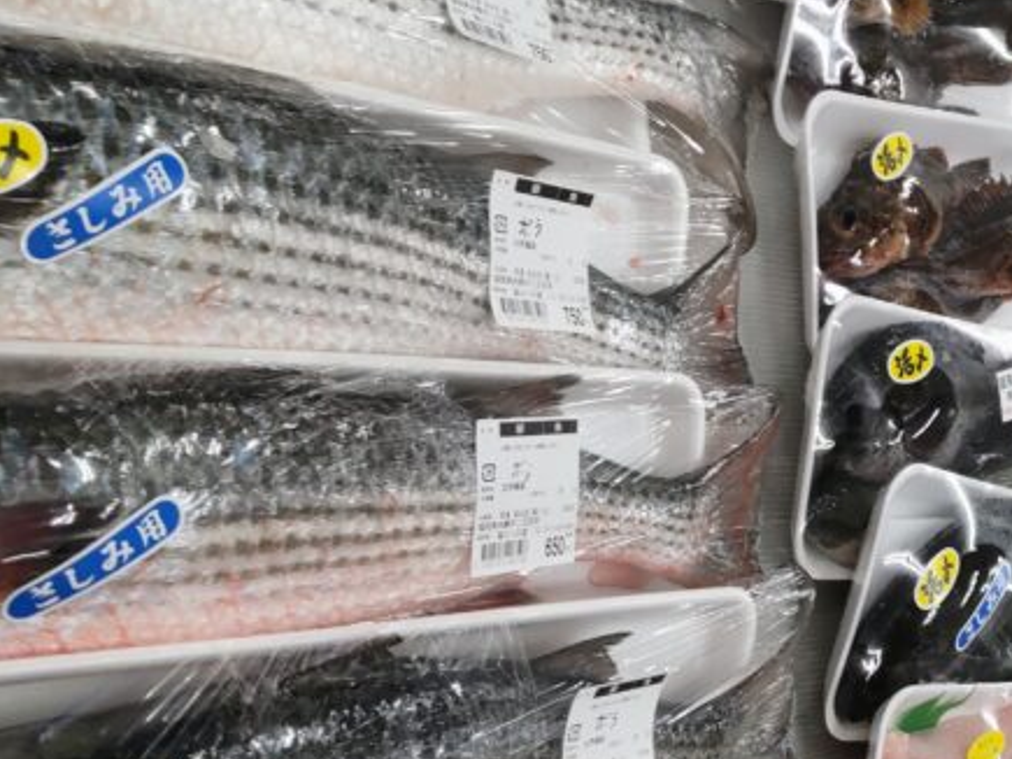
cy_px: 584
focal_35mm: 53
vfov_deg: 27.1
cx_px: 817
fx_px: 1549
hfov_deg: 35.0
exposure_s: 1/50
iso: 105
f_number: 2
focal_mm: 3.43
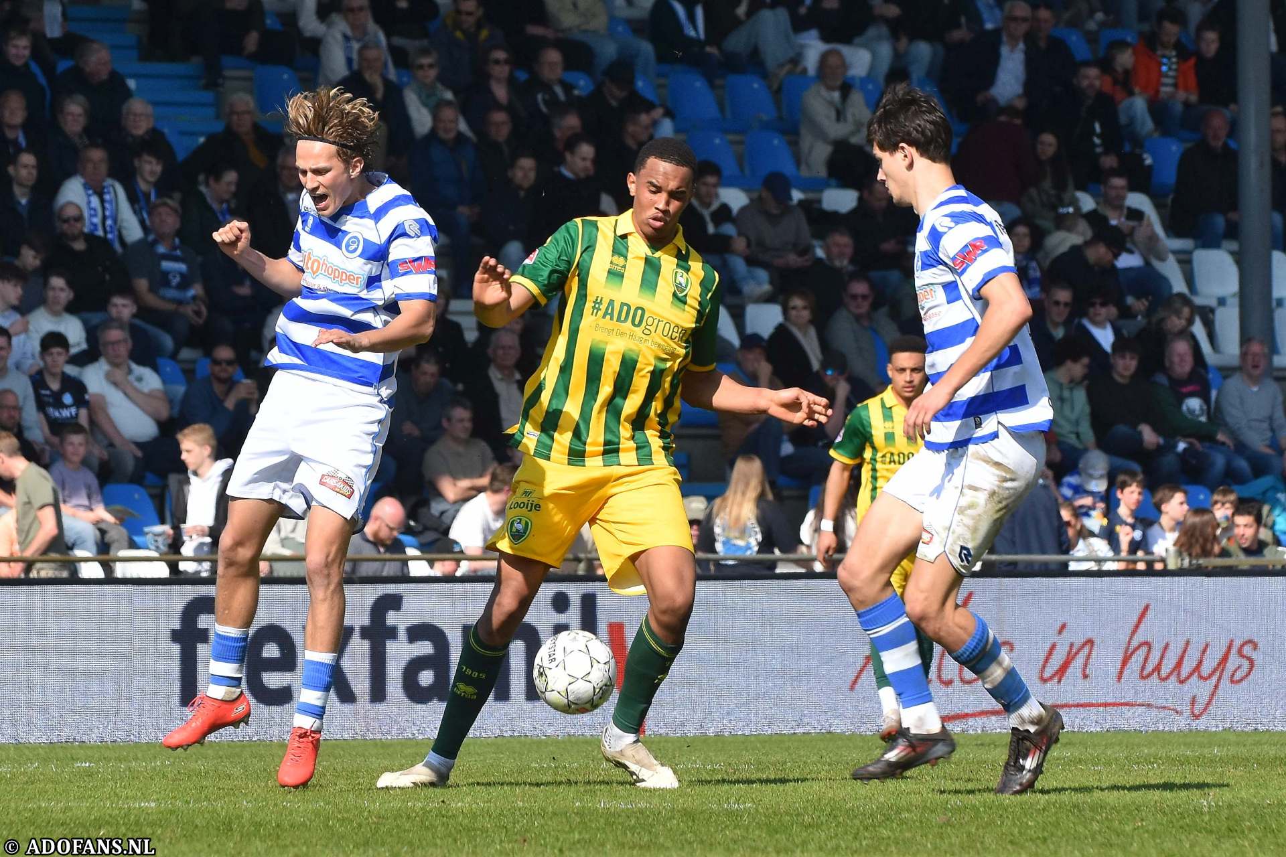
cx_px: 643
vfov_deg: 5.7
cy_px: 428
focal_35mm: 240
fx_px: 8573
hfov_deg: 8.6
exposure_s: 1/1000
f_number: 5.6
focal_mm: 160
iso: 320
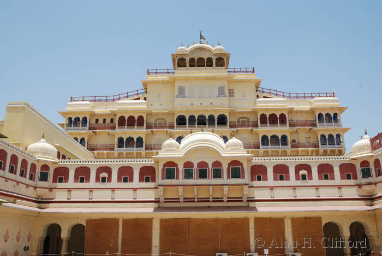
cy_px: 128
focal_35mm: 33
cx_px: 191
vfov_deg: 40.0
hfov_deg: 57.2
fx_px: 350
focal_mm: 22
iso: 100
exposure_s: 1/125
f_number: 11
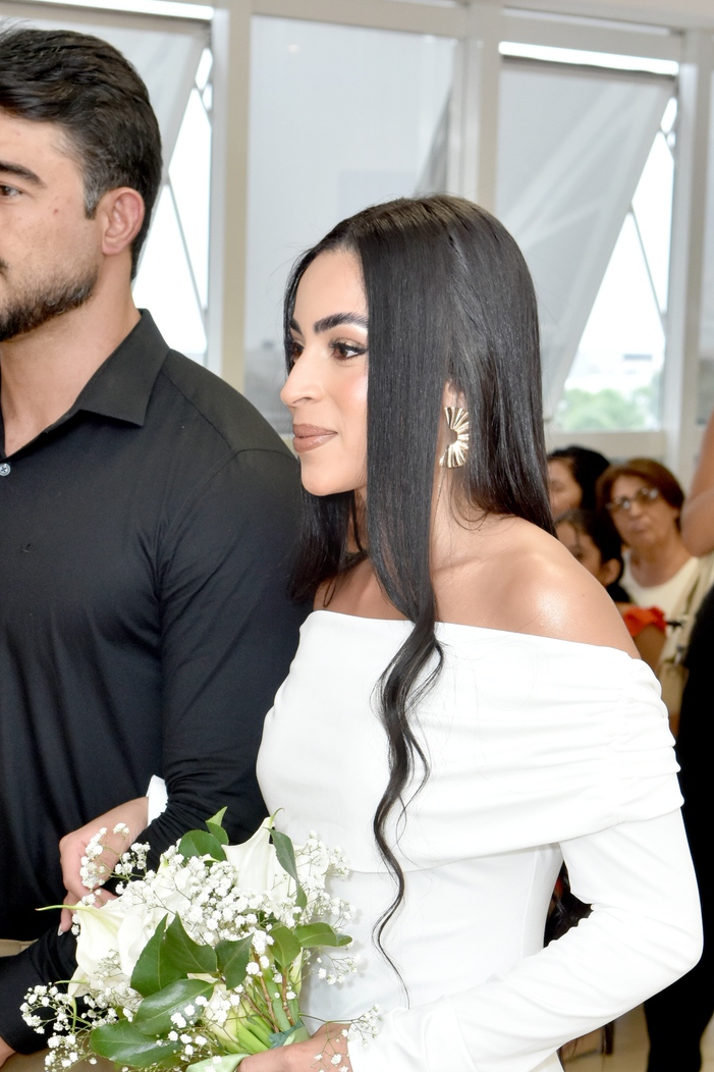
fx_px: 2674
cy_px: 798
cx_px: 200
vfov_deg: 22.5
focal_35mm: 90
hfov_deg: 15.2
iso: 640
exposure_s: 1/100
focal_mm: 35
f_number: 5
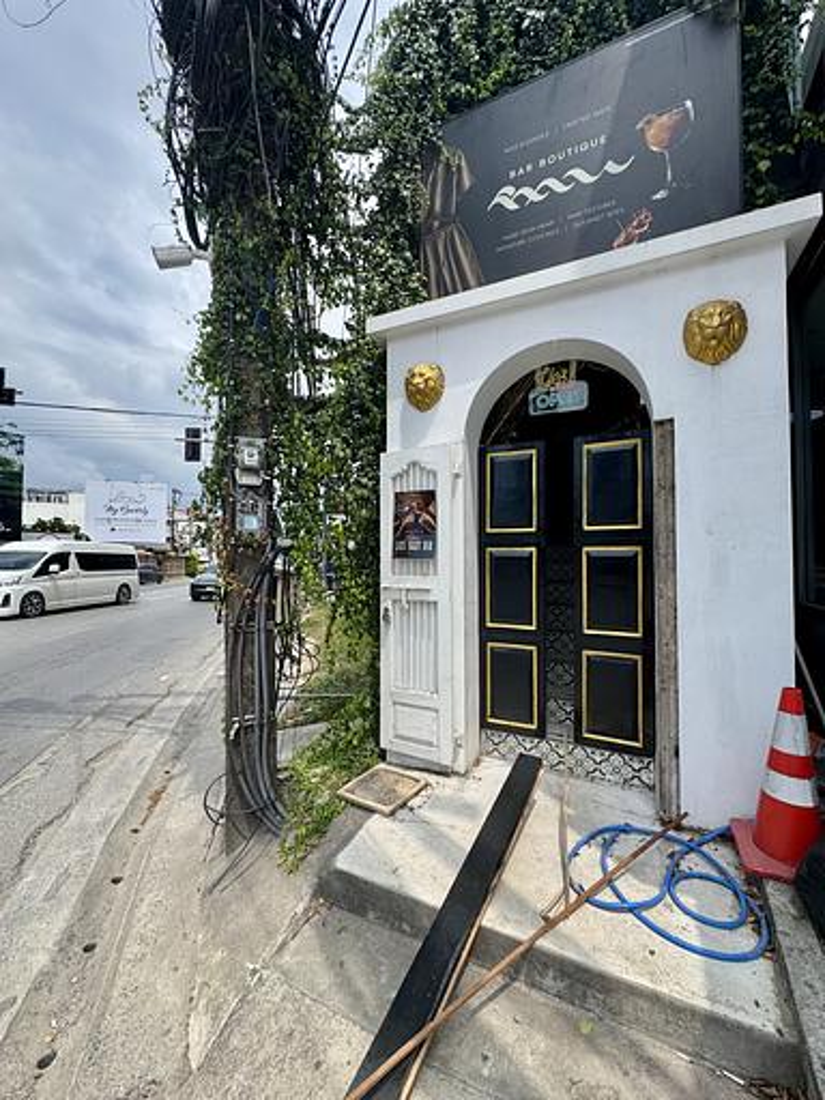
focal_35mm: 14
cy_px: 550
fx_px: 445
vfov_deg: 102.1
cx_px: 412
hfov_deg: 85.7
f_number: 2.2
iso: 40
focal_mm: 2.22
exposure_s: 1/1536
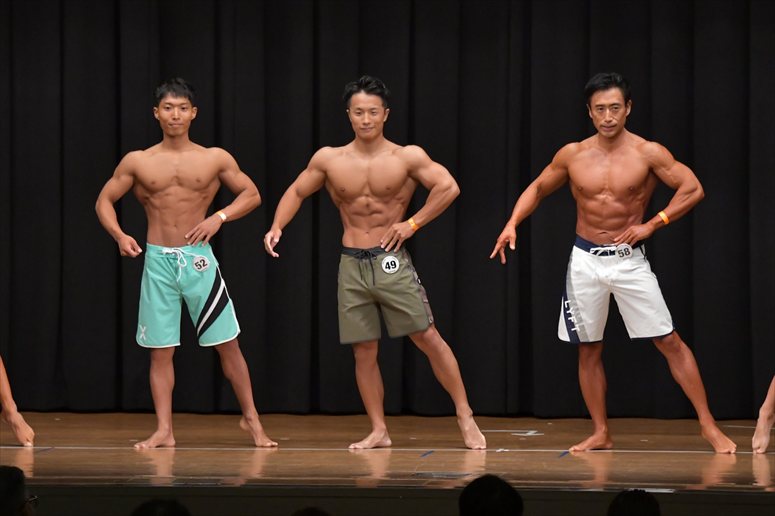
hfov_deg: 10.2
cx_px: 388
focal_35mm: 202
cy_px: 258
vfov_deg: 6.8
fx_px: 4347
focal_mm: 135
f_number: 5.6
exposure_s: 1/400
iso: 6400
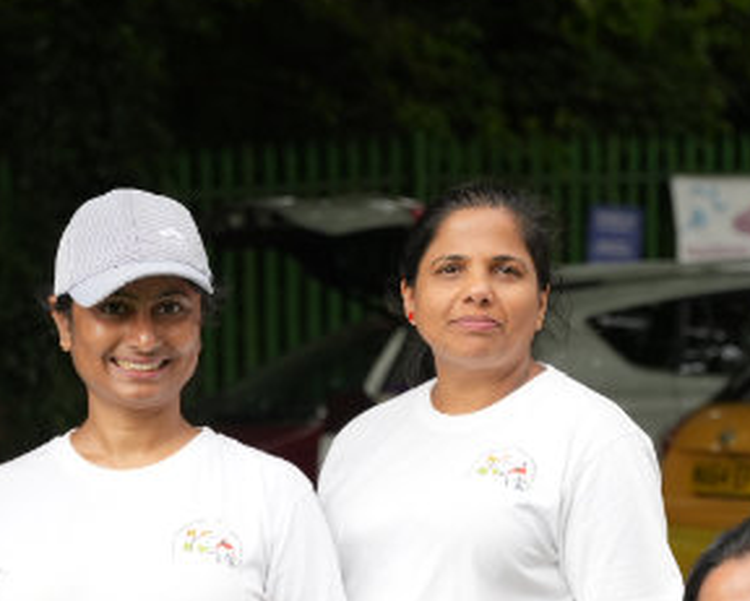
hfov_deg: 11.6
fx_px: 3688
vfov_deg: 9.1
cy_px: 847
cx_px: 240
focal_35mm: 166
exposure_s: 1/800
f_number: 2.8
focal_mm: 49.9
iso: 250
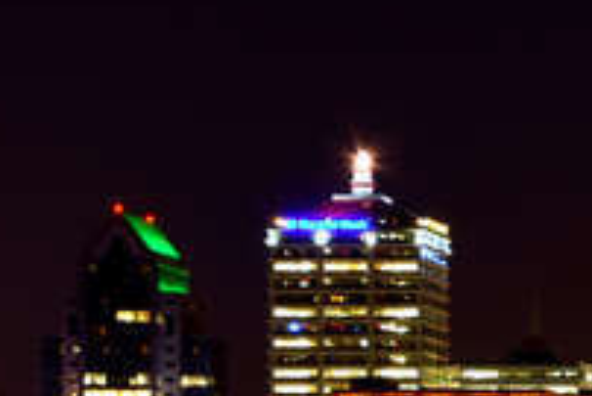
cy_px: 483
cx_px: 1108
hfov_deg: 5.3
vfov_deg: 3.6
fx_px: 6352
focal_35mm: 386
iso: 100
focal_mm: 65
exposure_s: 30
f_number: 14
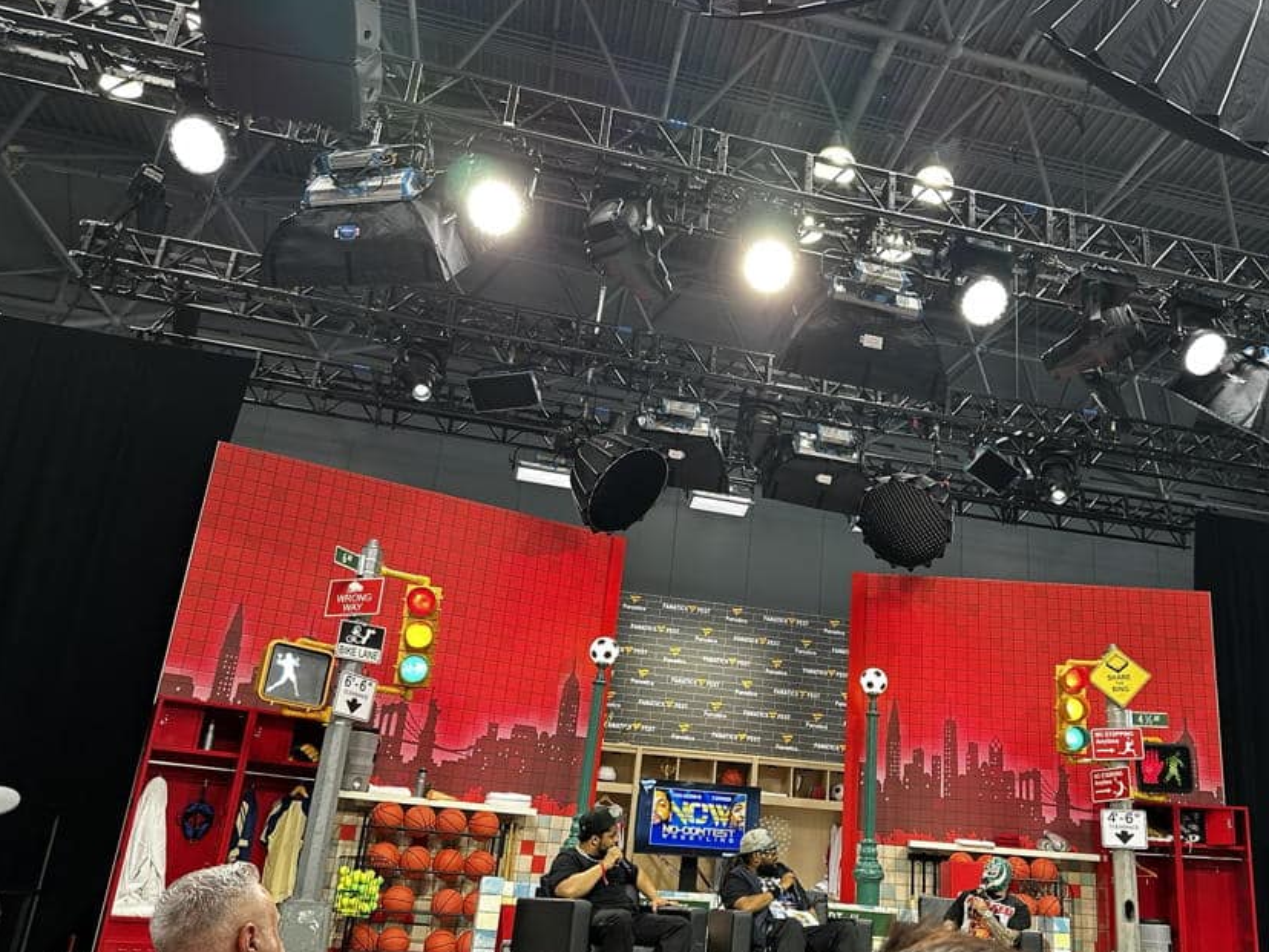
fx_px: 1063
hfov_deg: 61.1
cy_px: 556
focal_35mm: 29
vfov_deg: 48.0
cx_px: 760
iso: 160
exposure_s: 1/63
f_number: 1.78
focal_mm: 6.86
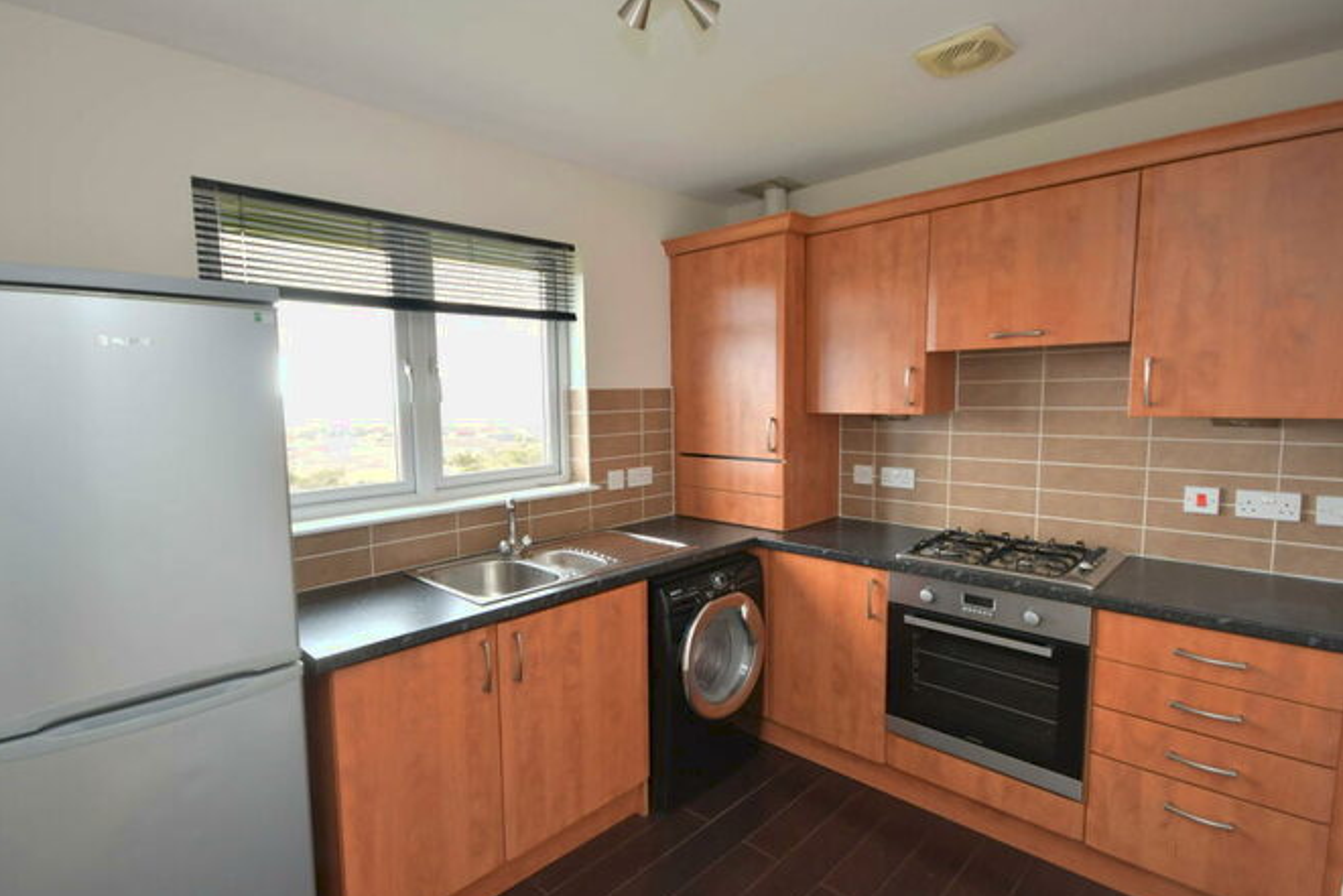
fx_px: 672
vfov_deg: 67.4
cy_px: 454
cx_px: 640
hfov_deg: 89.9
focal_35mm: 18
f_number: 4.2
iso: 560
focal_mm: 11.5
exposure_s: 1/60
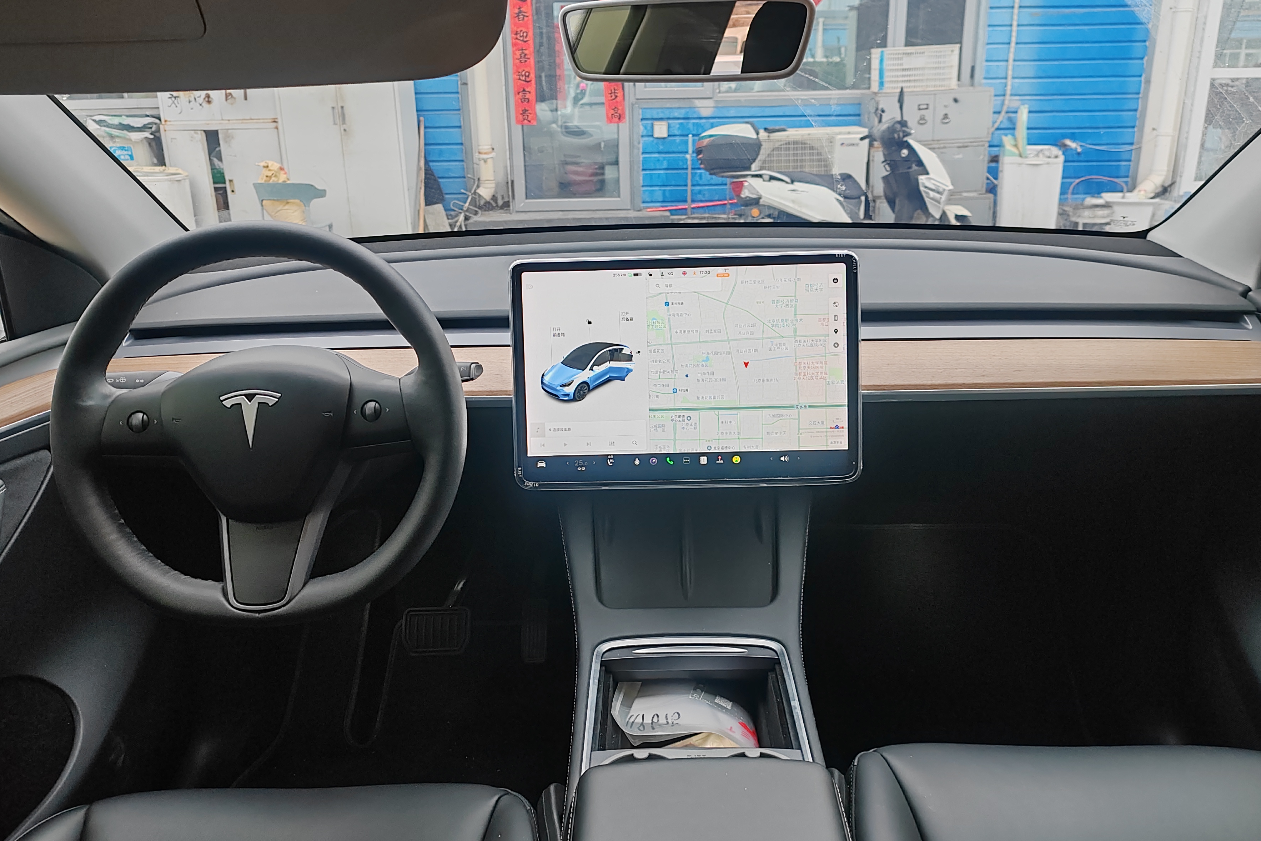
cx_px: 644
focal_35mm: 29
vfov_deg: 45.0
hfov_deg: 63.7
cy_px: 422
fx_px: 1016
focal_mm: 6.14
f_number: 1.8
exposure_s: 1/100
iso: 800
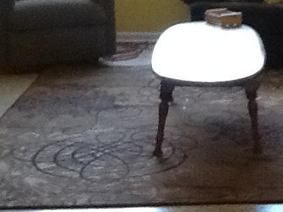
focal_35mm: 104
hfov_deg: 18.0
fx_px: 851
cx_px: 329
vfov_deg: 14.1
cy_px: 8
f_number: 2.4
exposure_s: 1/30
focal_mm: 2.03
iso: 320
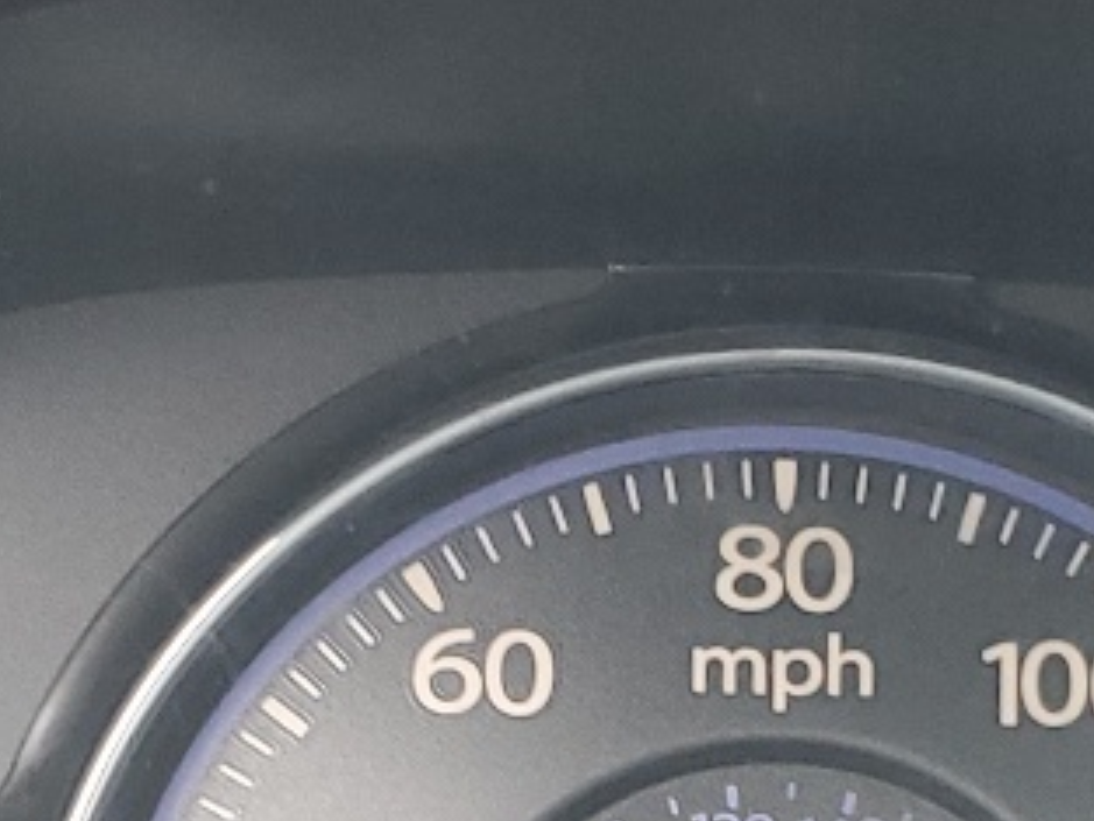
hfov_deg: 14.8
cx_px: 685
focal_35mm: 133
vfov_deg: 10.9
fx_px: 4205
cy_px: 1059
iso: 84
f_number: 1.5
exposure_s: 1/60.2
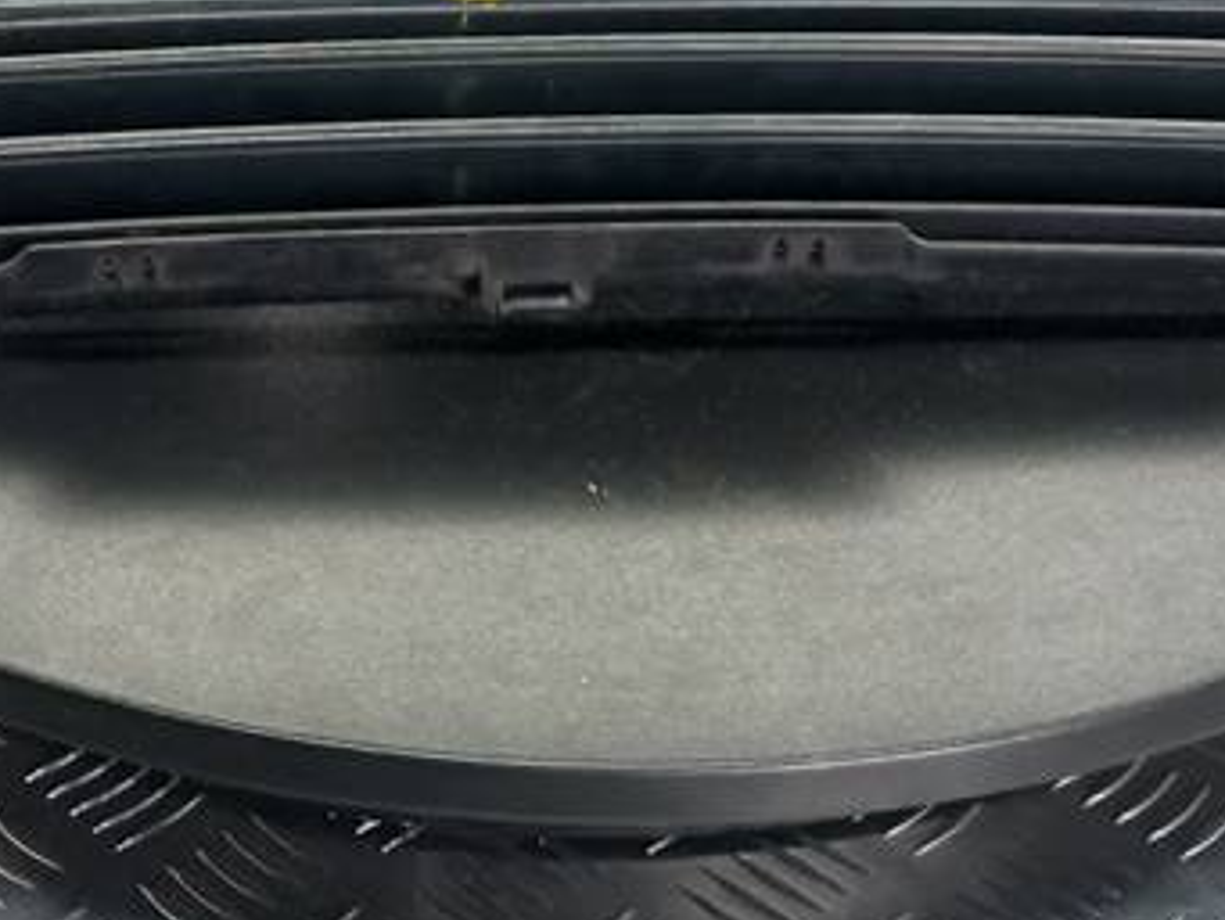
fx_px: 2655
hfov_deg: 25.8
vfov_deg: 19.0
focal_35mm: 75
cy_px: -36
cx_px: 381
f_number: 1.8
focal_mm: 4.6
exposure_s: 1/50
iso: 160
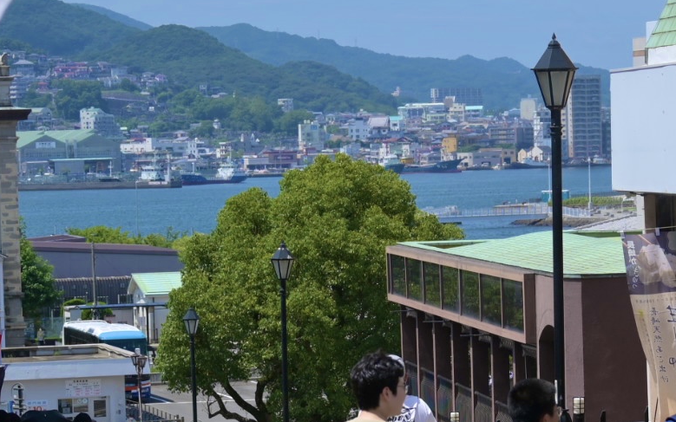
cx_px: 482
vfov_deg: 8.2
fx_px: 2929
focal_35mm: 159
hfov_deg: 13.1
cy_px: 292
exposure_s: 1/1600
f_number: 4.5
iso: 100
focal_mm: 50
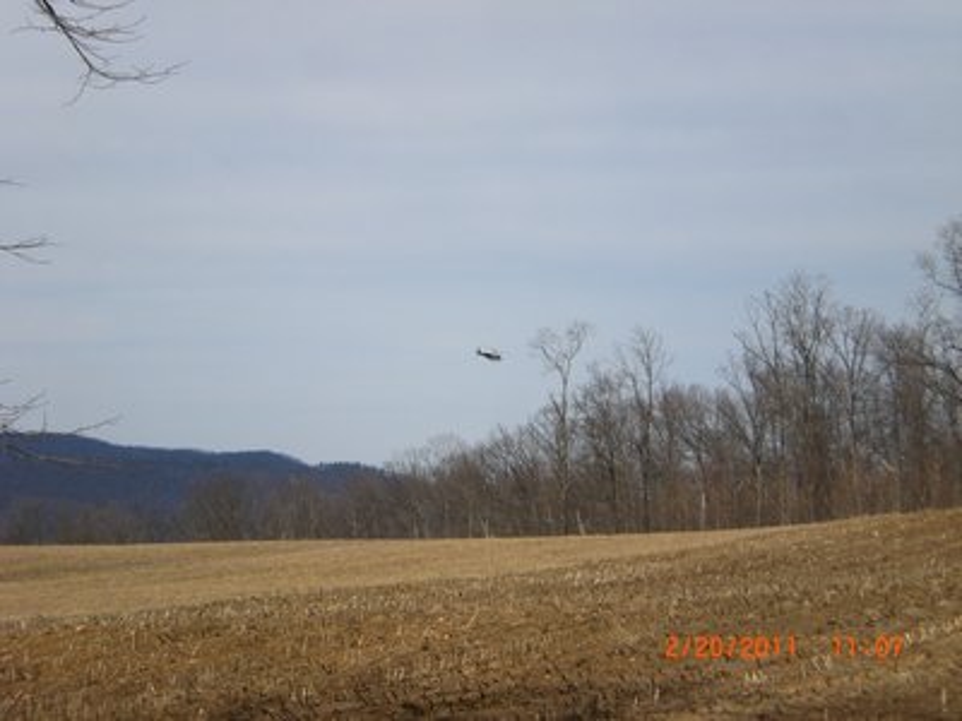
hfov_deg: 17.3
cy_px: 360
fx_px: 3168
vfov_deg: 13.0
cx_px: 481
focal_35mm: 114
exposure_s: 1/200
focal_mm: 18.9
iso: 50
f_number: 8.4
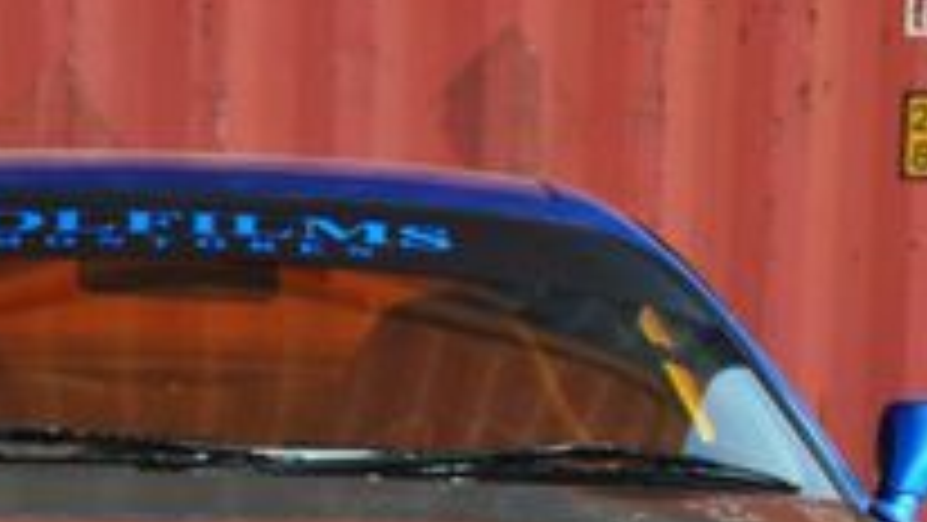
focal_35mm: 176
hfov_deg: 12.2
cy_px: 936
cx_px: 284
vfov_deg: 6.7
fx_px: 4327
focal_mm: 36
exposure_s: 1/125
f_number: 5.6
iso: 110
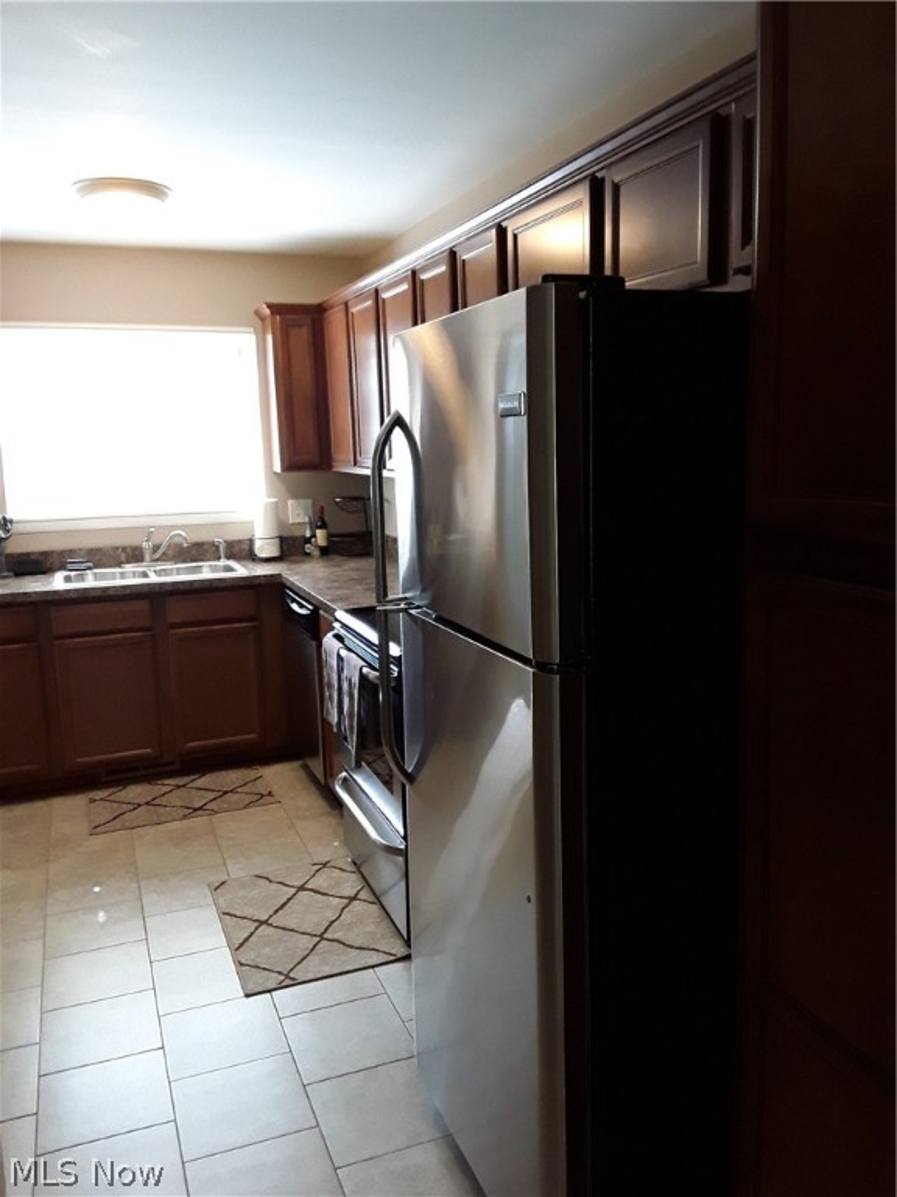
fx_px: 933
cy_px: 598
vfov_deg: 65.3
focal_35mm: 27
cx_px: 448
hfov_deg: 51.4
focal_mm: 2.91
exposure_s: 1/30
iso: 125
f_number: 1.9
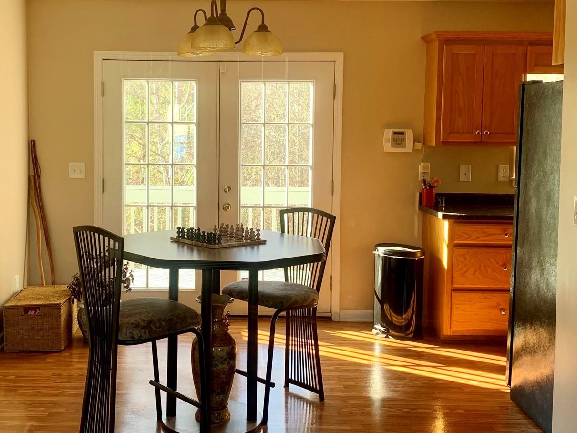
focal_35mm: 44
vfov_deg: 32.8
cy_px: 181
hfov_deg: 42.7
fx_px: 734
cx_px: 227
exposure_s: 1/121
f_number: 1.8
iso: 80
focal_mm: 4.25
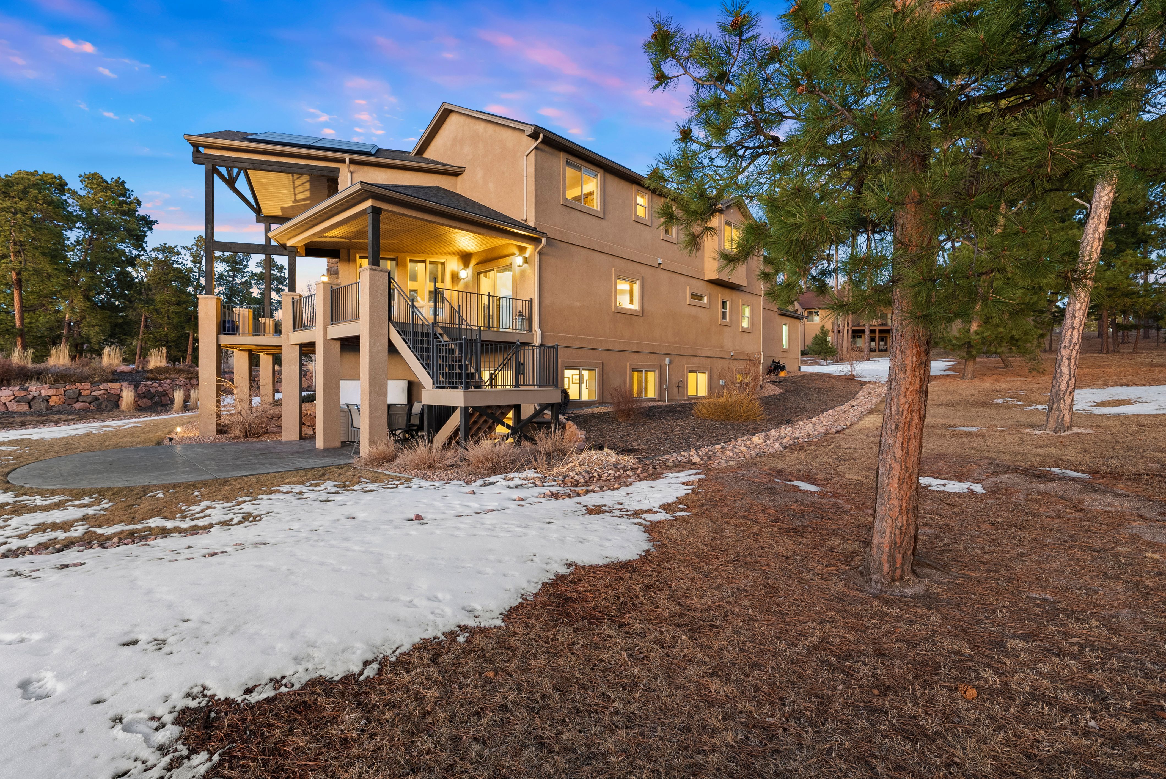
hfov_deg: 96.7
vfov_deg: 73.8
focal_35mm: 16
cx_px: 583
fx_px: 518
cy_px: 390
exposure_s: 5
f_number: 8
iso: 800
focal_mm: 16
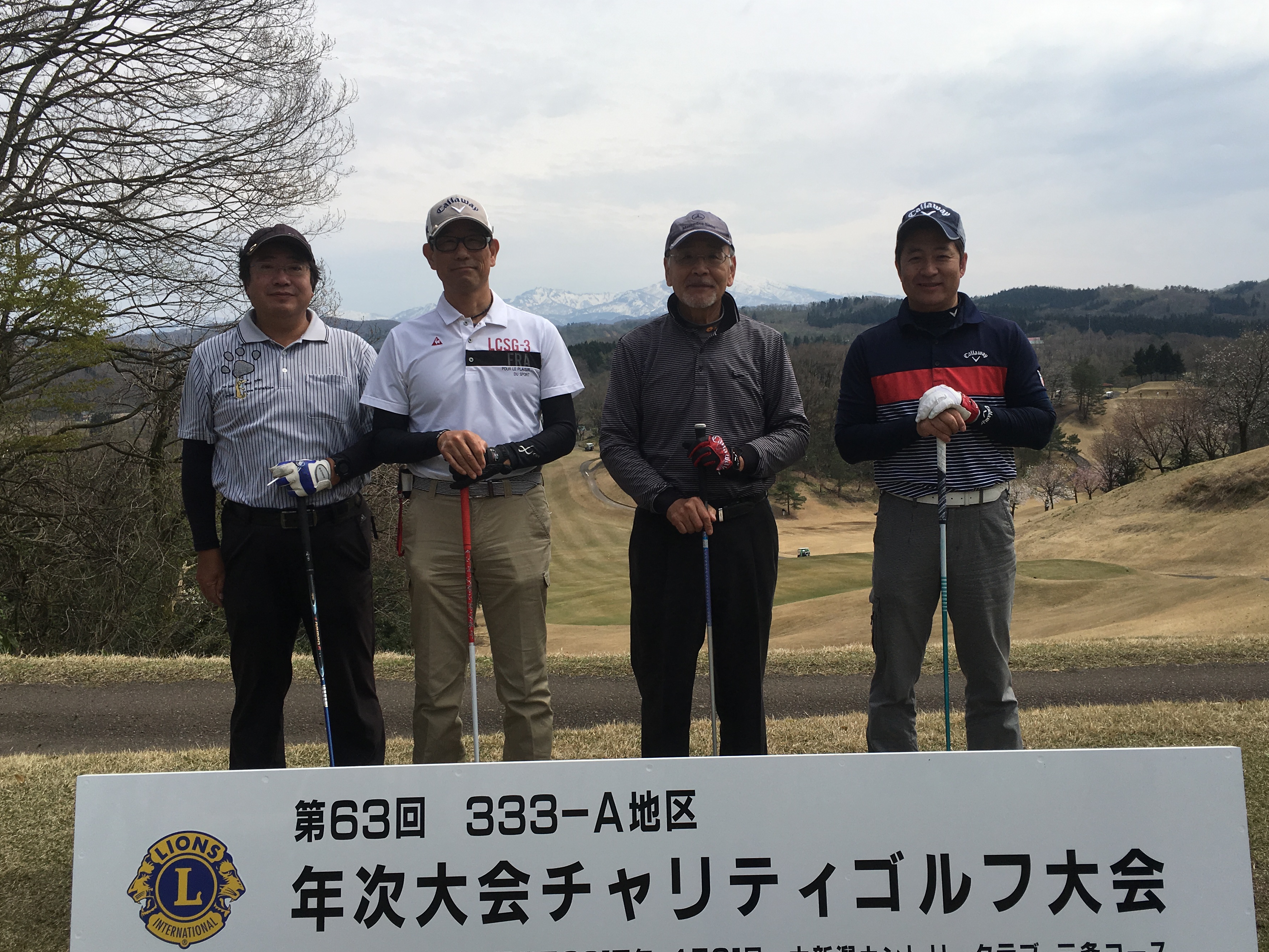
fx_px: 1210
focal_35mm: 33
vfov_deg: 42.9
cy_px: 488
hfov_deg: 55.3
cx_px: 663
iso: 25
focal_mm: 4.15
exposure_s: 1/2849
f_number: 2.2
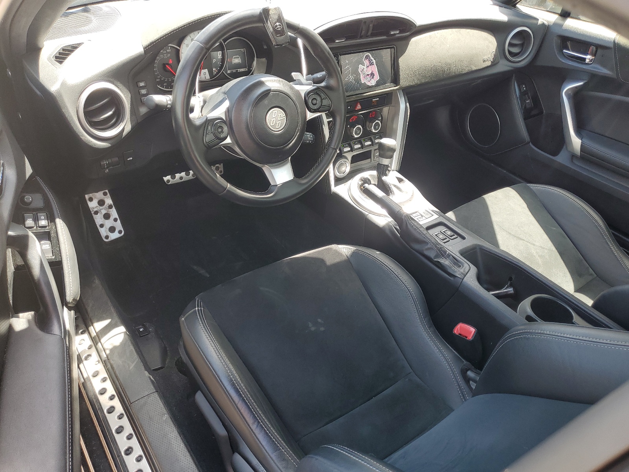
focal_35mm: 26
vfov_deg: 53.1
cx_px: 314
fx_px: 472
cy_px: 236
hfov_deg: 67.3
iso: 50
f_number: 1.5
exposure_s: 1/149
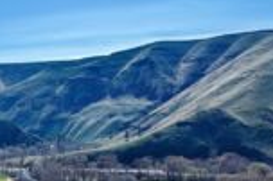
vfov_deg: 21.5
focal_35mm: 58
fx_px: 439
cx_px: 40
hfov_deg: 33.1
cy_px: 222
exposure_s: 1/1250
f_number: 2.8
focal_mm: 8.38
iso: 100
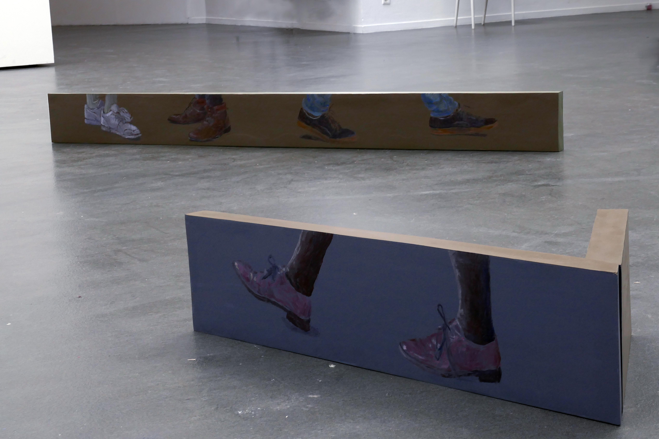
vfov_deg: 16.9
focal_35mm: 81
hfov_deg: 25.1
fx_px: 1483
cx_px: 330
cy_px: 220
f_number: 6.3
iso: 400
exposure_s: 1/80
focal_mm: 29.5
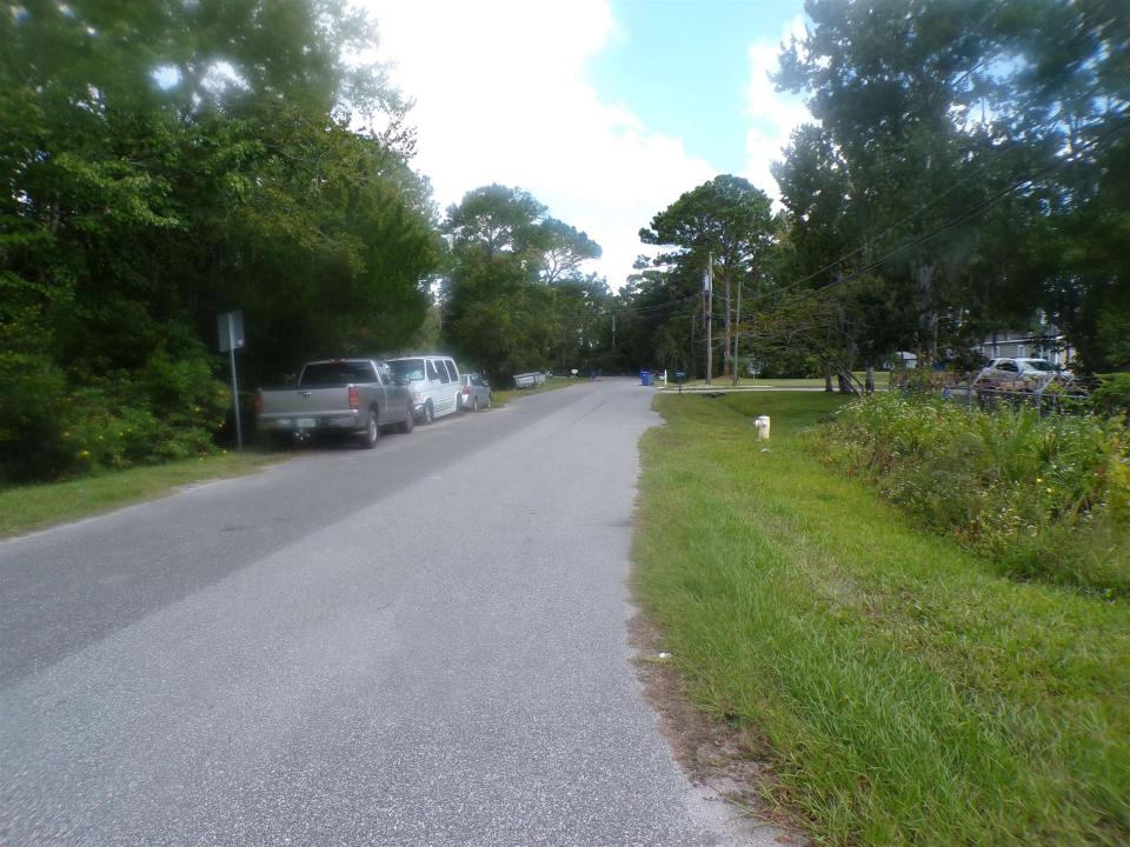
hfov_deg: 71.6
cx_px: 565
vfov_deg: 56.8
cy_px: 424
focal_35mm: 24
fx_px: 783
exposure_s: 1/250
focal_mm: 4.3
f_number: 4.4
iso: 100
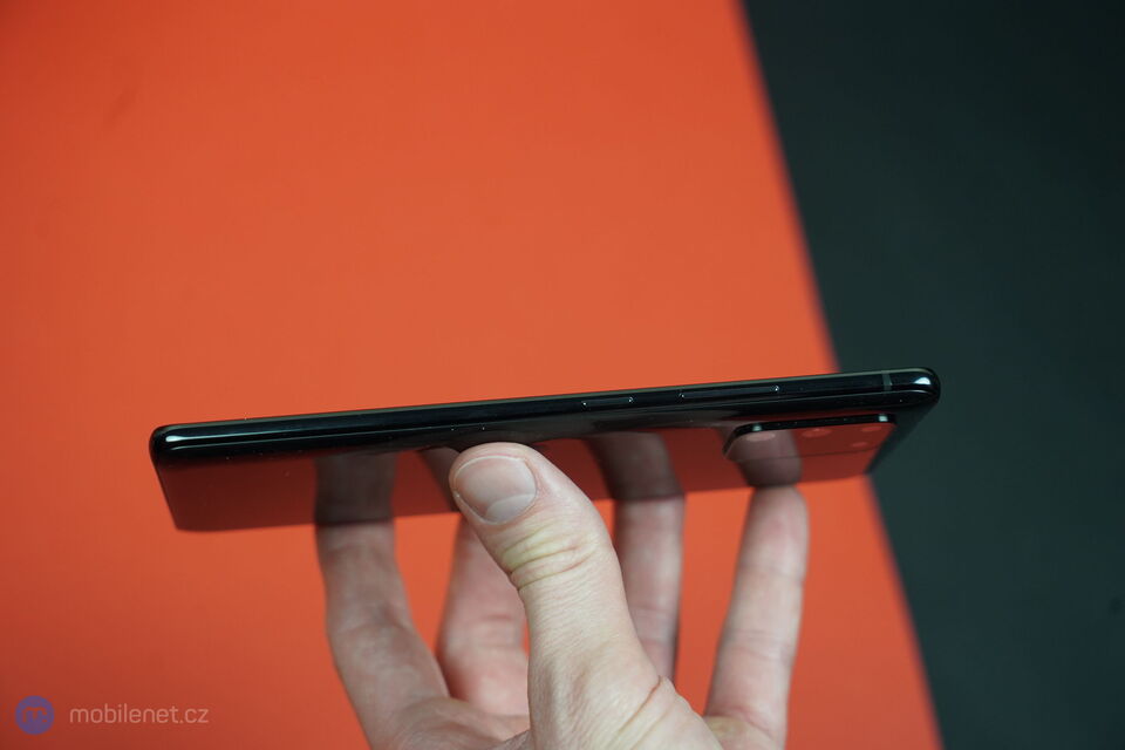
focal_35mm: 70
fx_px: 2187
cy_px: 375
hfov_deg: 28.8
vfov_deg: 19.5
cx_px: 562
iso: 2000
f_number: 5.6
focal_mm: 70
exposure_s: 1/320
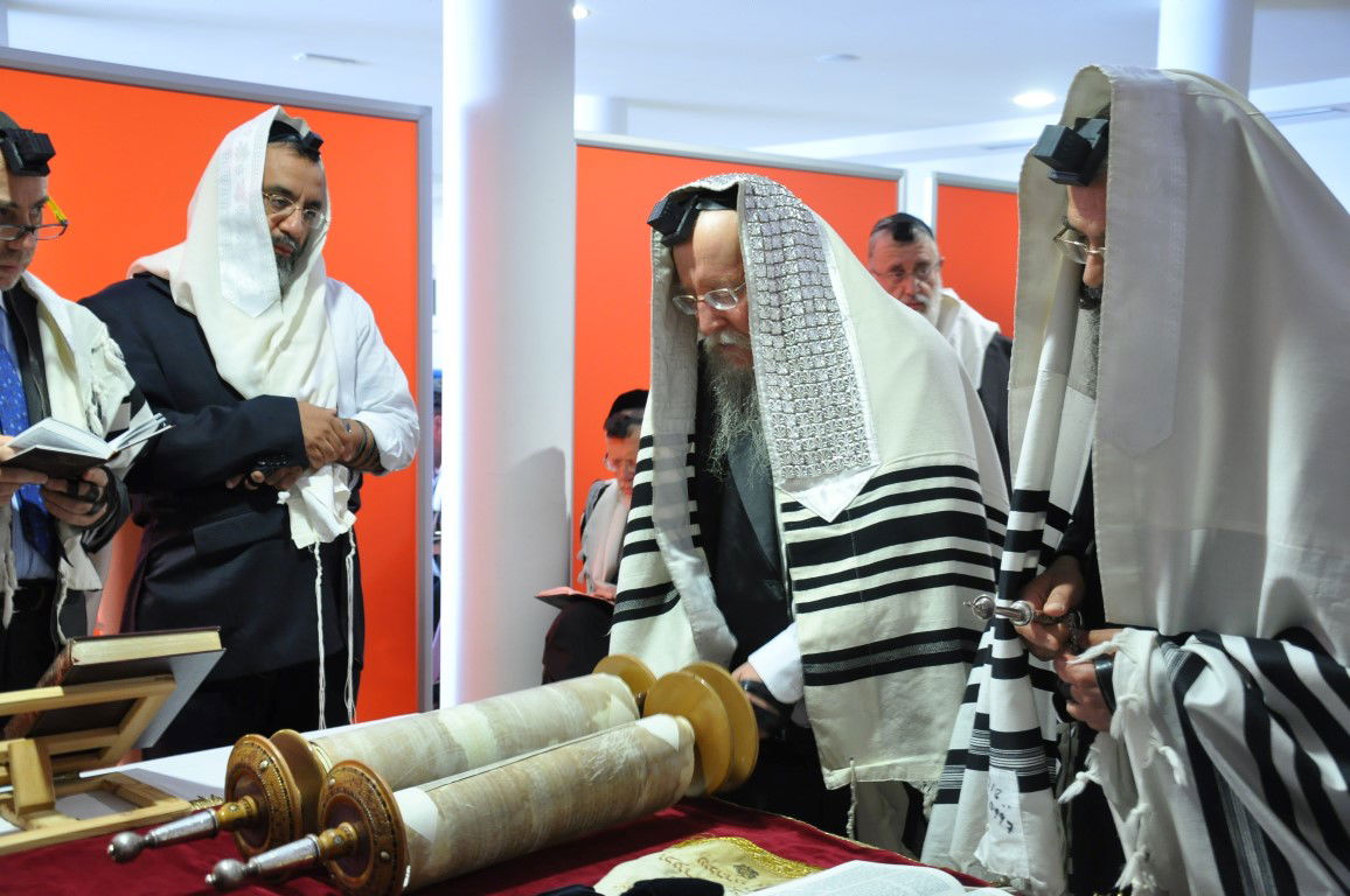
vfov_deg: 29.8
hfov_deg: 43.6
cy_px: 448
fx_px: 1686
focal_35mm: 45
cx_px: 675
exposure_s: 1/15
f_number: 4.2
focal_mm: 30
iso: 1000
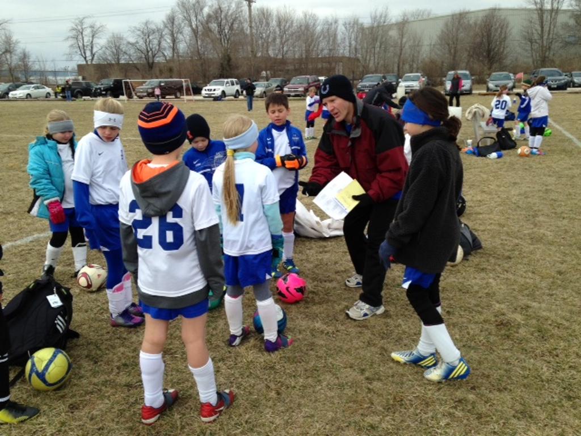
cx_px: 290
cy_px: 218
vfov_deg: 42.9
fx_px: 554
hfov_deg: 55.4
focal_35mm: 33
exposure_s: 1/1063
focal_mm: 4.12
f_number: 2.4
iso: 50
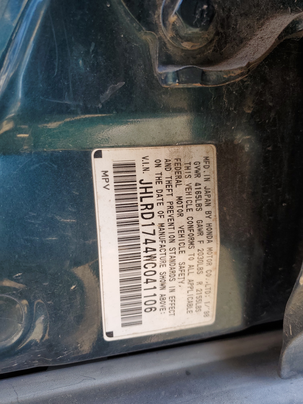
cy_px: 202
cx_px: 152
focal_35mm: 26
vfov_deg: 67.3
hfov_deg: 53.1
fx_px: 303
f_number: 1.5
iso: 50
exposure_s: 1/141
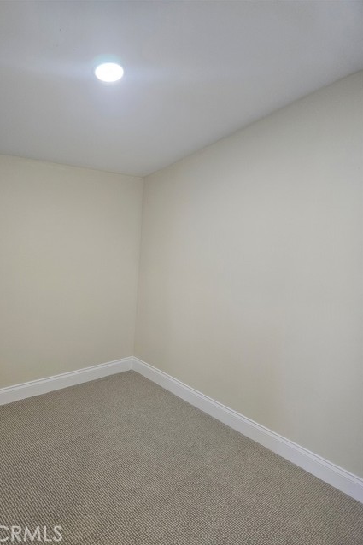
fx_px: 363
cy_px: 272
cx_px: 162
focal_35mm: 24
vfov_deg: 73.8
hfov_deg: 53.0
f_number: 1.7
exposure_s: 1/240
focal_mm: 6.3
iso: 400
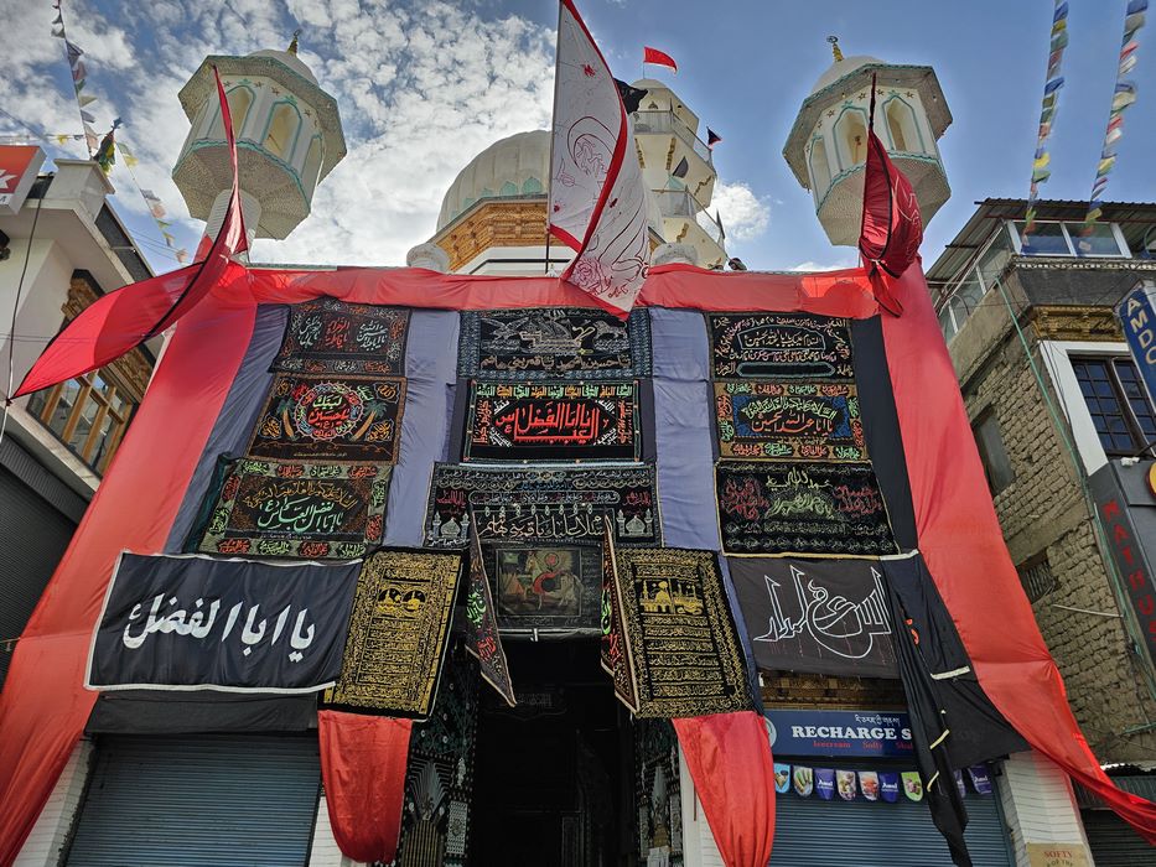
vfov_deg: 58.9
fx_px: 768
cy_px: 434
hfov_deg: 73.9
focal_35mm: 23
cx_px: 578
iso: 16
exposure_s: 1/550
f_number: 1.7
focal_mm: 6.3
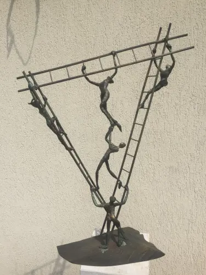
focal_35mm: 29
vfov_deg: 61.7
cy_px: 138
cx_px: 103
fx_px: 230
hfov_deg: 48.2
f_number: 2.2
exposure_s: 1/2639
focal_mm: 4.15
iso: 32
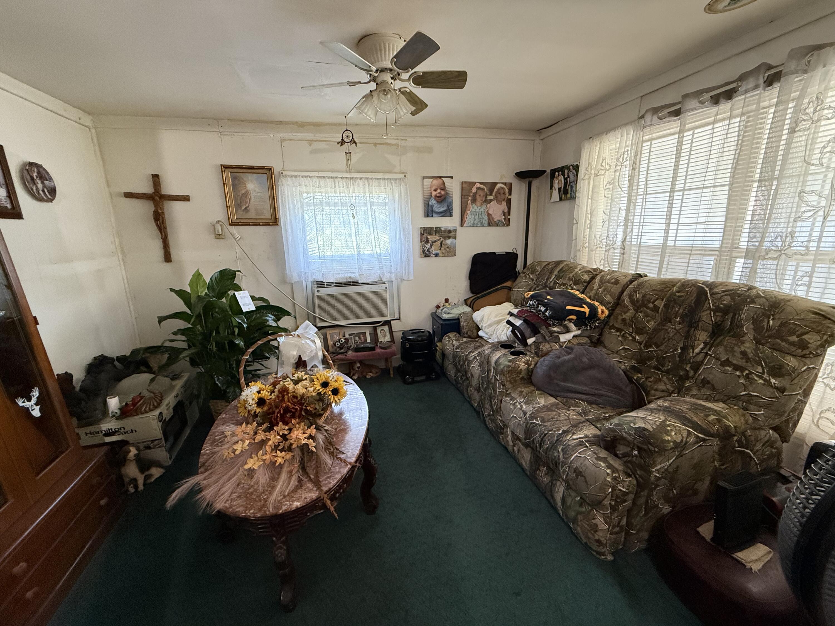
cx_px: 418
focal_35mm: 14
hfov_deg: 102.1
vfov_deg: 85.7
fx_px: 338
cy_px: 313
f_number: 2.2
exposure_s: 1/60
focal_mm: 2.22
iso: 500
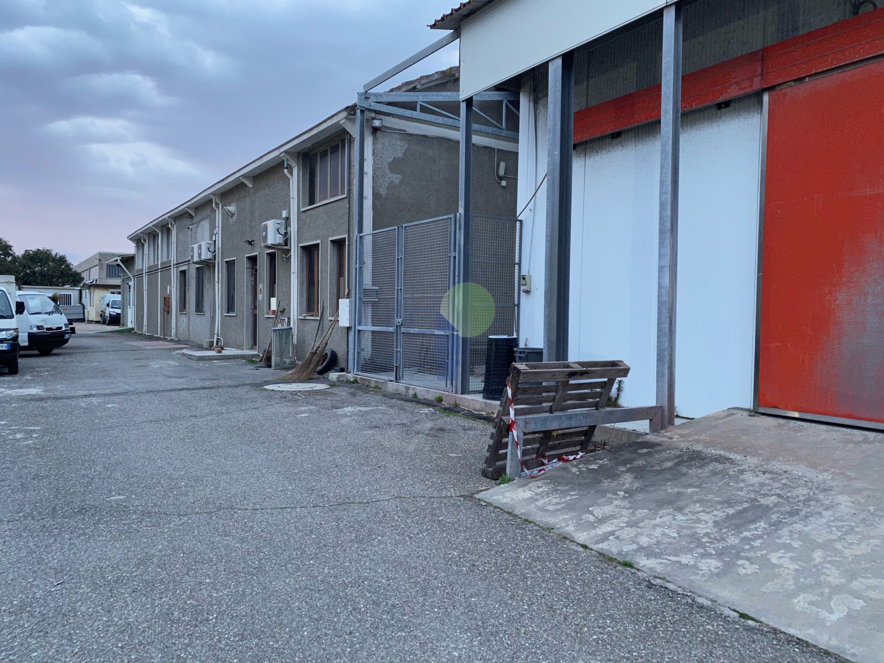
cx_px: 442
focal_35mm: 26
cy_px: 332
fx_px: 664
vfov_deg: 53.1
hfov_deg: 67.3
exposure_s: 1/63
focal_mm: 4.25
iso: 125
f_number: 1.8
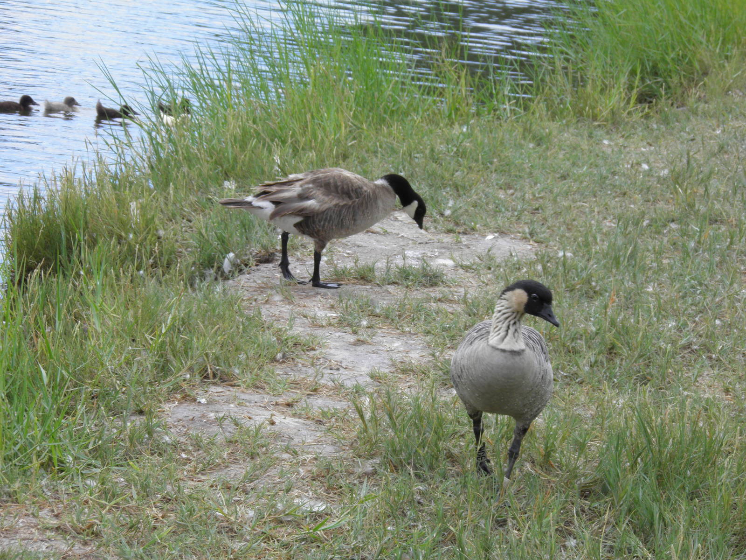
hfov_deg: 12.2
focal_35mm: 162
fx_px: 3491
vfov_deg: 9.2
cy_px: 280
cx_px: 373
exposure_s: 1/160
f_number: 5.7
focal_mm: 29.2
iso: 50
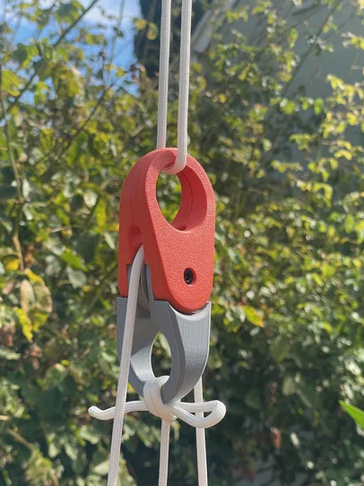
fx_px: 842
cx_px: 198
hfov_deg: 24.4
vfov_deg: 32.2
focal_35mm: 60
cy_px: 268
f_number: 2
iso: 25
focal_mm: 6
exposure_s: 1/413
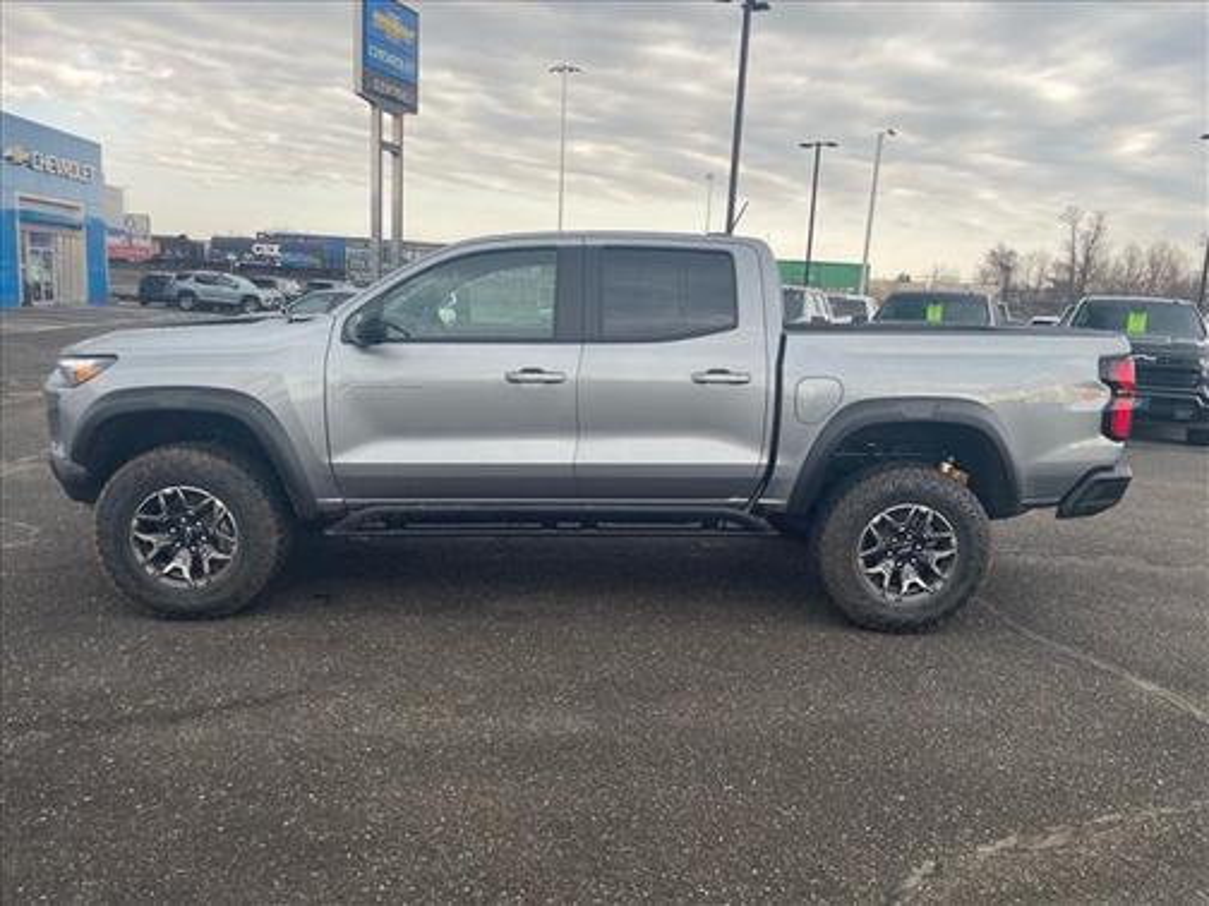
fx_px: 908
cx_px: 604
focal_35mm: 26
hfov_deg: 67.3
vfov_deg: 53.1
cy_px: 453
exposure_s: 1/272
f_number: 1.6
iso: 32
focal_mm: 4.2
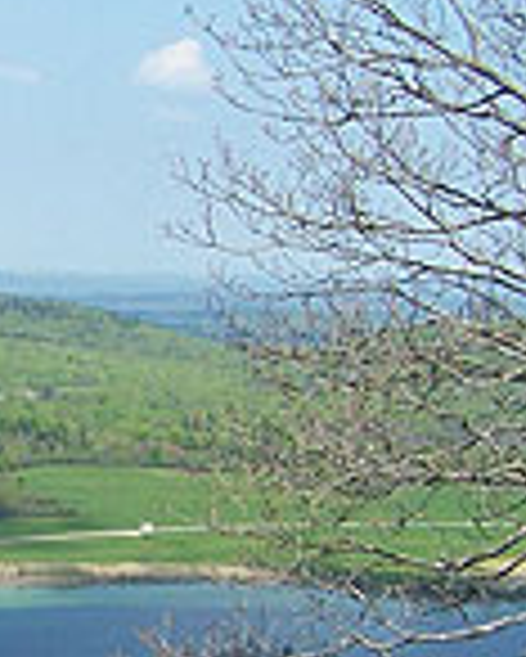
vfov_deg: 16.8
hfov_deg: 12.7
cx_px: -324
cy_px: 414
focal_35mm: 114
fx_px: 2216
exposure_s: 1/640
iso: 80
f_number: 4
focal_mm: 6.3
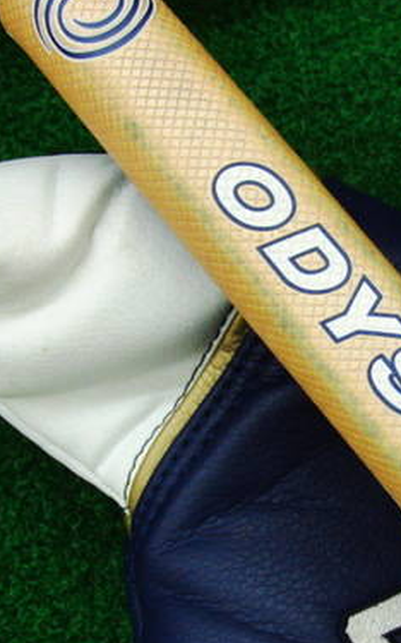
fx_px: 1173
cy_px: 389
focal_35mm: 67
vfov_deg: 30.6
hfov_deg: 19.0
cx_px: 368
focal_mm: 6.42
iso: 400
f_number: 3.6
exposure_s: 1/80
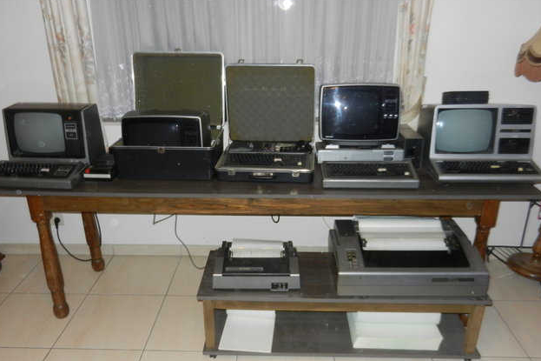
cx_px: 266
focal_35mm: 31
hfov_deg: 60.3
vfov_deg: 42.2
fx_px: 466
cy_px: 203
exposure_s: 1/30
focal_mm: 5.1
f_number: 3.6
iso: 250
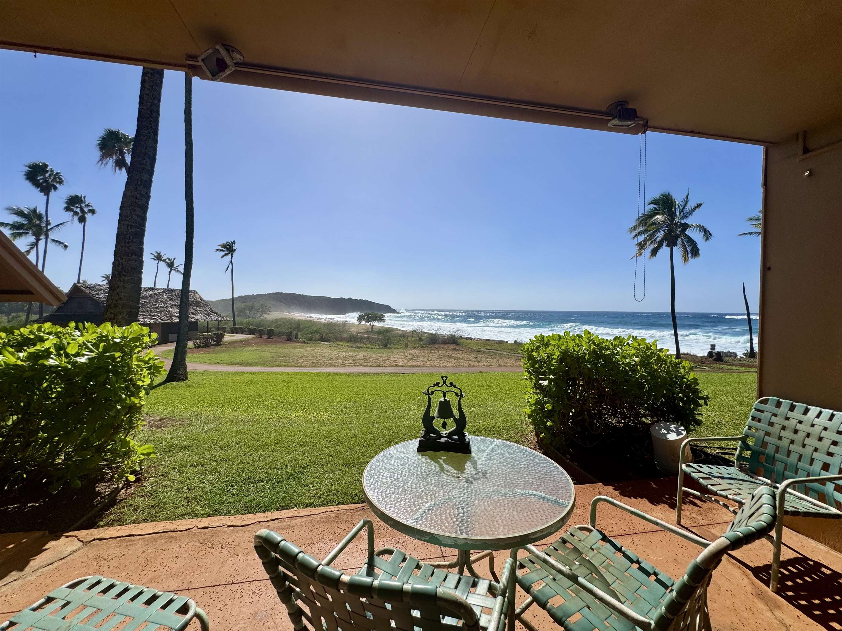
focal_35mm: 14
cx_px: 421
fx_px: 341
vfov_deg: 85.7
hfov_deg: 102.1
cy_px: 316
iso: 40
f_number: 2.2
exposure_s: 1/3906
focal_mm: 2.22
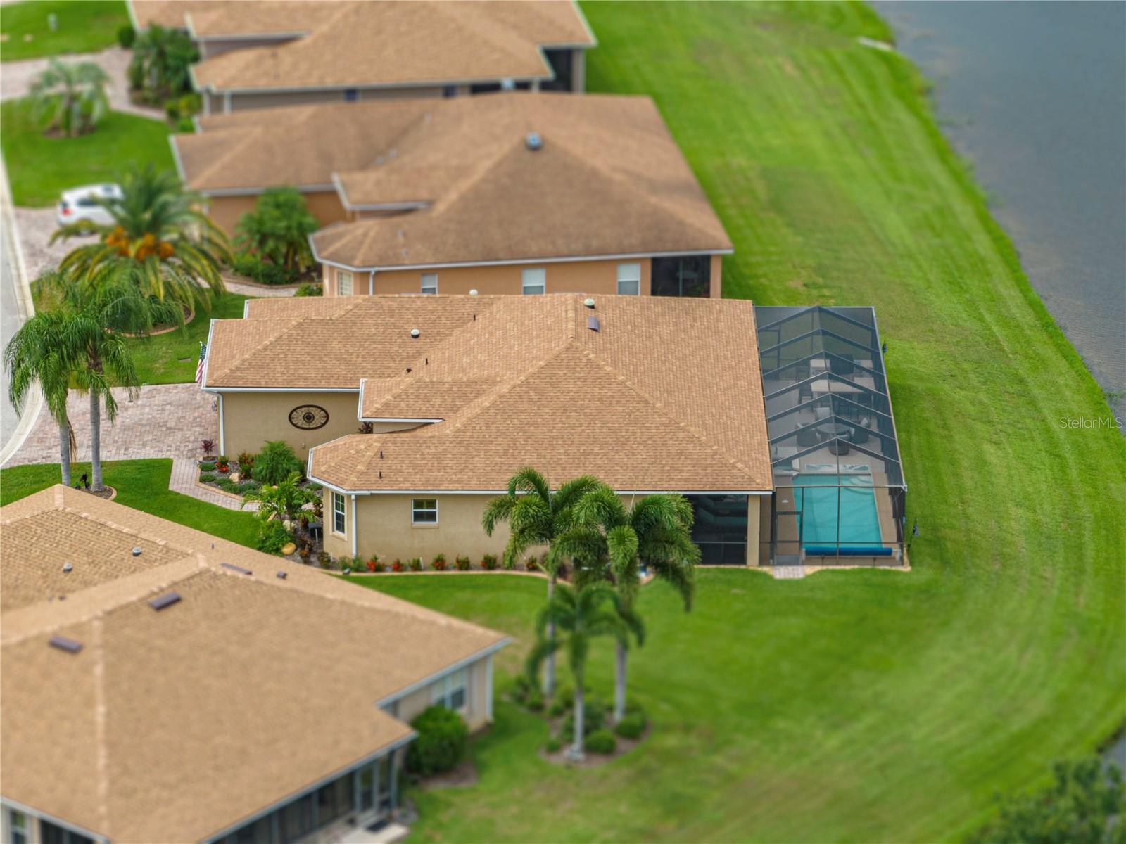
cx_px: 563
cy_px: 422
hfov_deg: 12.3
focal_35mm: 161
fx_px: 5237
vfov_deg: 9.2
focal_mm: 29.85
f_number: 4.4
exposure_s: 1/200
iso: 110
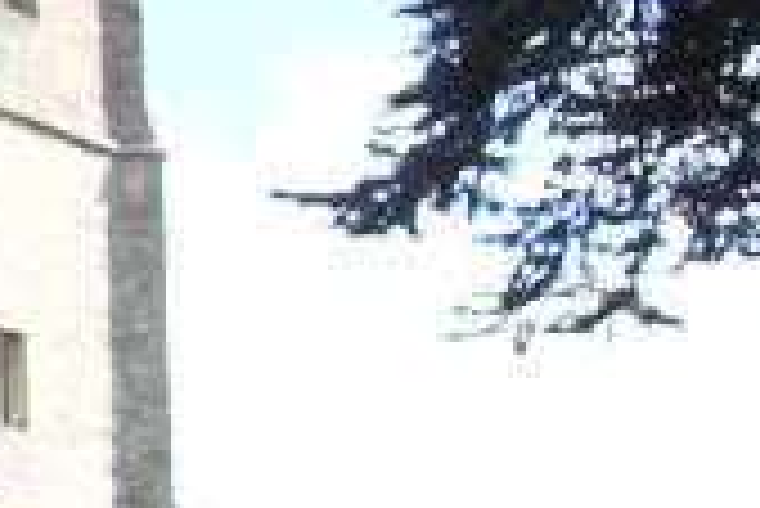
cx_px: -895
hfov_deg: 10.6
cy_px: 504
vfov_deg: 8.0
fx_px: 3634
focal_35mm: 172
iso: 50
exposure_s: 1/125
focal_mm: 5.8
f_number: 4.3
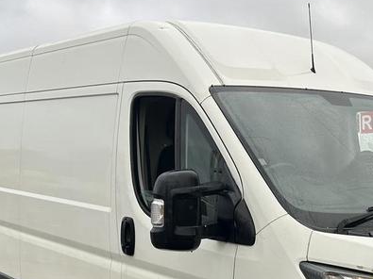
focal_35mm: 59
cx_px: 271
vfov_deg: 24.4
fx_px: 636
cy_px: 227
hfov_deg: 32.2
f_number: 1.5
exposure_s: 1/662
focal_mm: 5.7
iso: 50
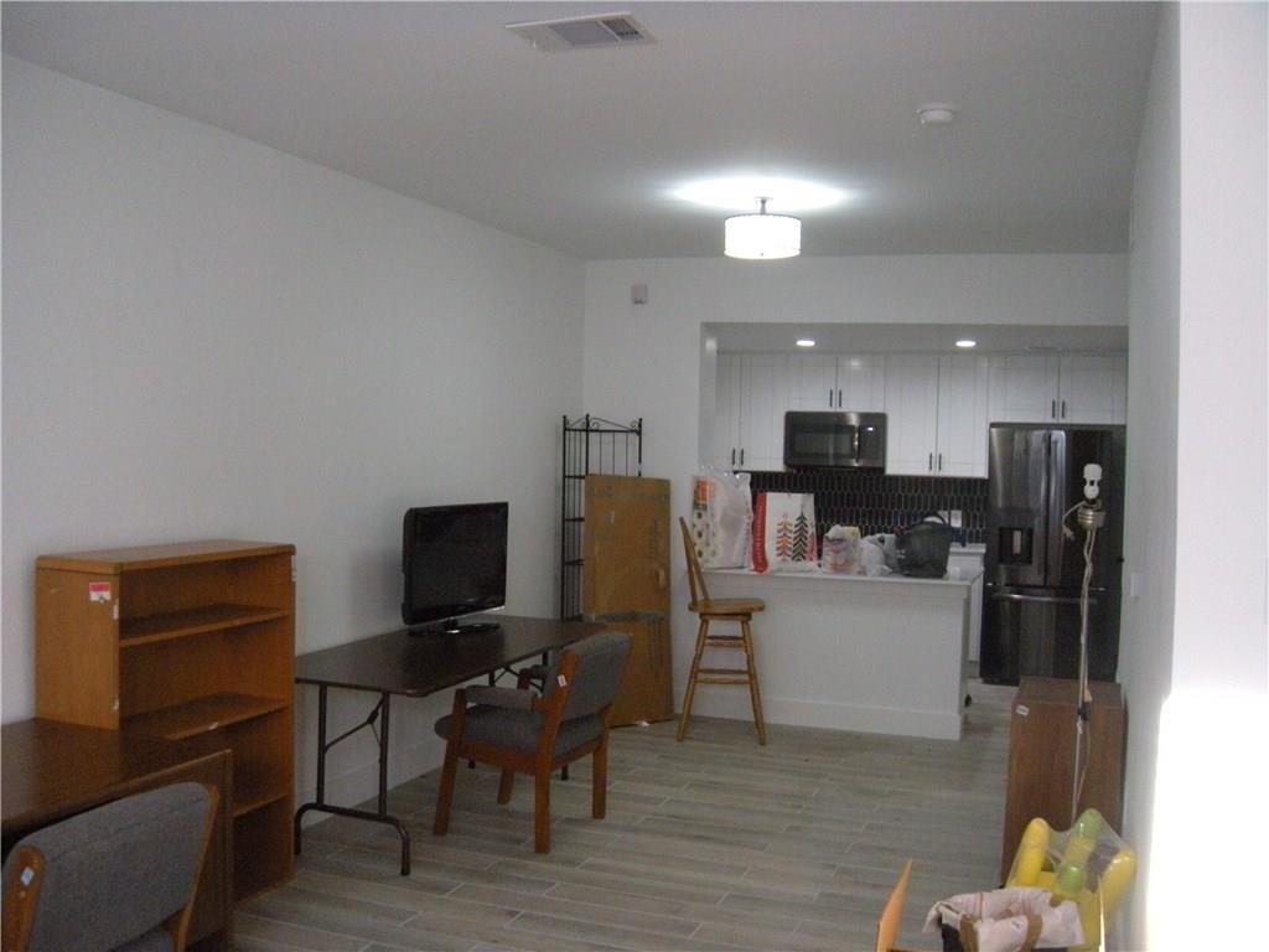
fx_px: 1283
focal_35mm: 35
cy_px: 476
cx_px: 634
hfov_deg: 52.6
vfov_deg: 40.7
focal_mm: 5.9
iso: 400
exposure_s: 1/45.6
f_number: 3.8
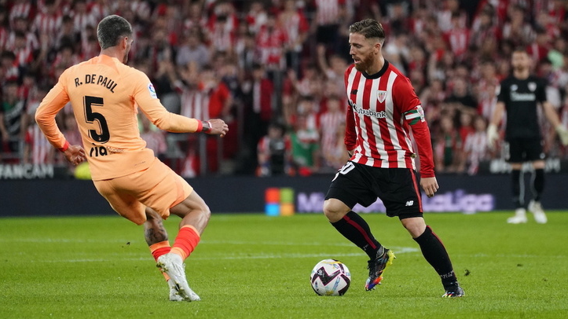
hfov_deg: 5.1
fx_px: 6338
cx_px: 284
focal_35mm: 421
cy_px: 158
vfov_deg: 2.9
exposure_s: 1/1250
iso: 6400
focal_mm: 400
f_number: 5.6
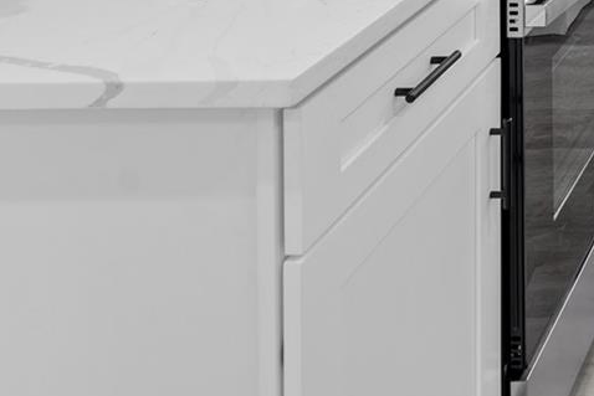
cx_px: 903
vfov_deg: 17.3
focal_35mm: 60
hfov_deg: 25.0
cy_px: -367
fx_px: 990
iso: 250
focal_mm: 14
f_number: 8
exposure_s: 1/2.5
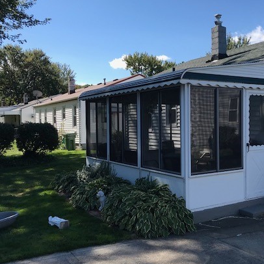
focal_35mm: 39
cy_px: 130
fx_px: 337
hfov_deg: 41.9
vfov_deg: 42.8
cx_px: 187
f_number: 1.8
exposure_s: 1/1681
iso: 20
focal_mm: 3.99
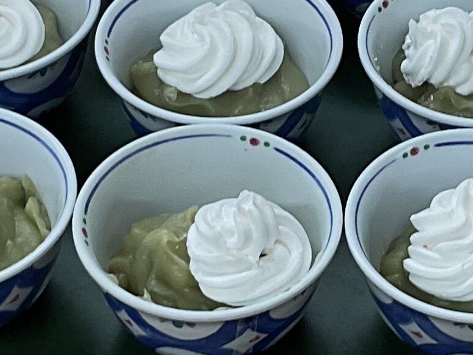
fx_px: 2064
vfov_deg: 9.8
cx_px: 402
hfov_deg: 13.0
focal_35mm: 151
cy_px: 178
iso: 40
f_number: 1.8
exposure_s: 1/60
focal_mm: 3
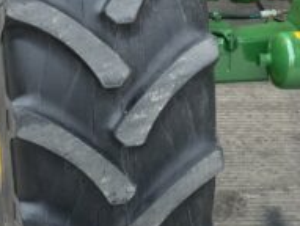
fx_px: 842
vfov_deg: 15.3
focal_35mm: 97
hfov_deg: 20.2
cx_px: 124
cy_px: 97
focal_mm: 3
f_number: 1.8
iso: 16
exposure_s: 1/224
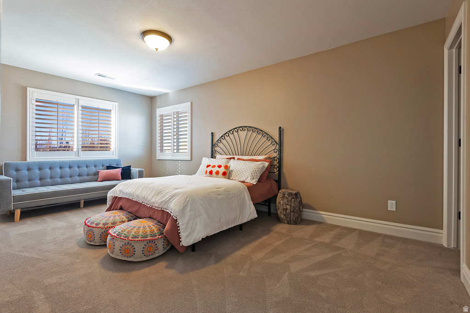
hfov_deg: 96.7
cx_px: 235
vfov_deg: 73.8
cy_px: 156
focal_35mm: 16
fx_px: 209
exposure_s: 1/13
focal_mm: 16
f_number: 7.1
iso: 1250
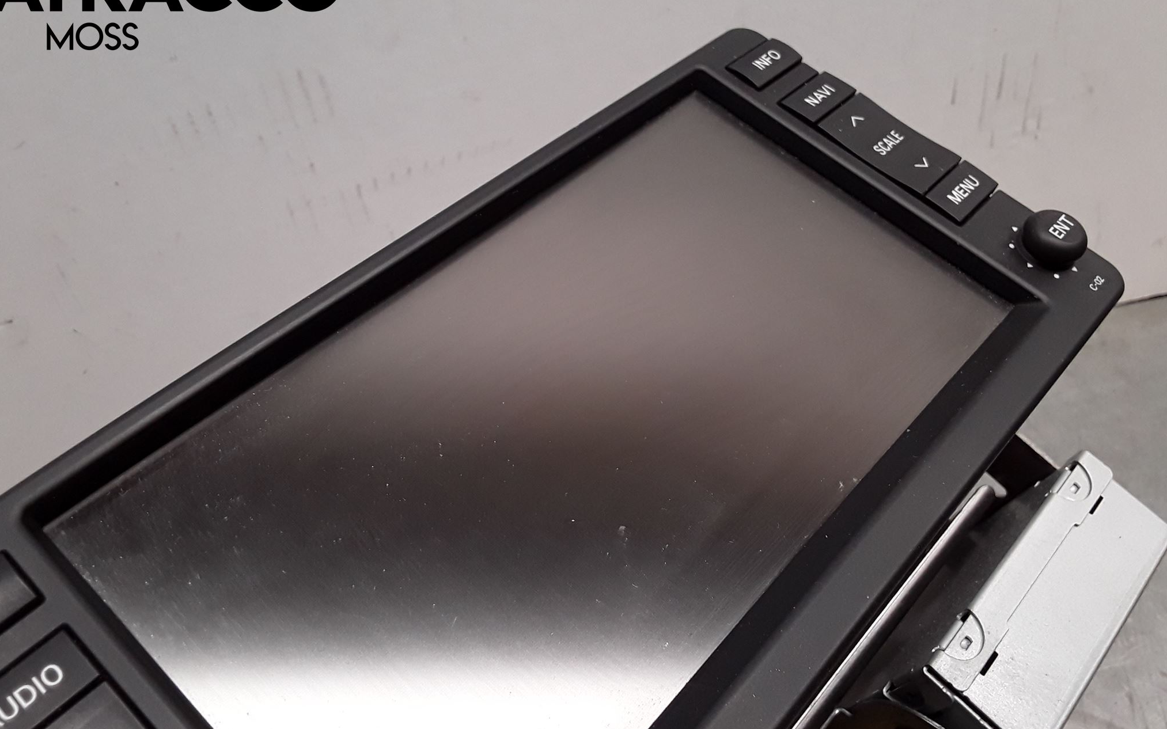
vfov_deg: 41.8
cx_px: 578
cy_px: 392
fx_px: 954
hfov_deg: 62.9
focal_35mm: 30
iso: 100
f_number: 1.9
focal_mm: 2.91
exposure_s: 1/141
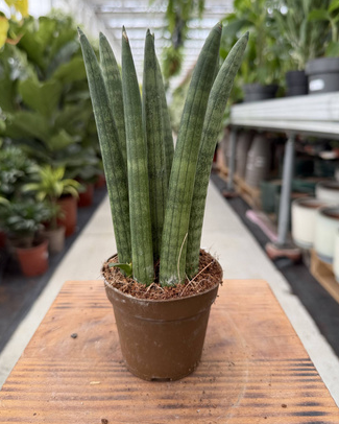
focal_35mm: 26
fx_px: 326
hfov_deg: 54.9
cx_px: 172
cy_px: 190
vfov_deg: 65.9
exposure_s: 1/356
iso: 100
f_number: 1.78
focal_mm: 6.76
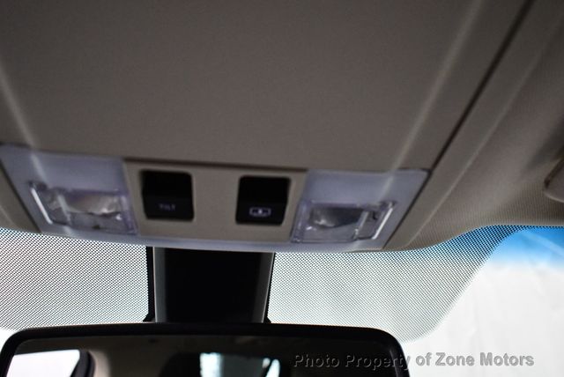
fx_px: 564
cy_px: 188
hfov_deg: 53.1
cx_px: 282
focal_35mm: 36
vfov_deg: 36.9
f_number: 3.5
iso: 2500
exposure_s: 1/125
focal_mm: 18
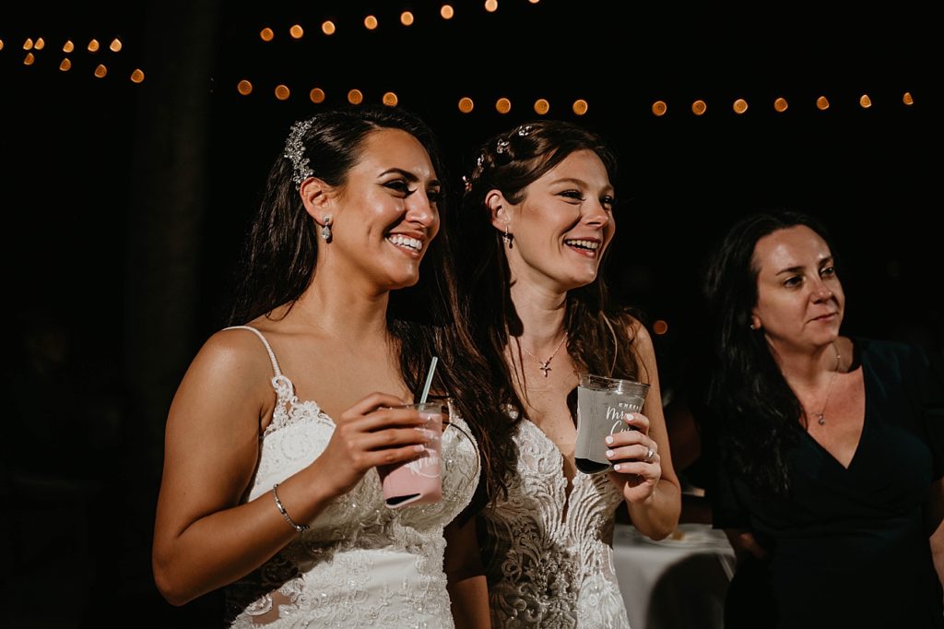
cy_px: 314
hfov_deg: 27.0
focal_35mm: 75
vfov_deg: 18.2
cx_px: 472
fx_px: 1966
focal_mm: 75
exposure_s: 1/640
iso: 400
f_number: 2.8
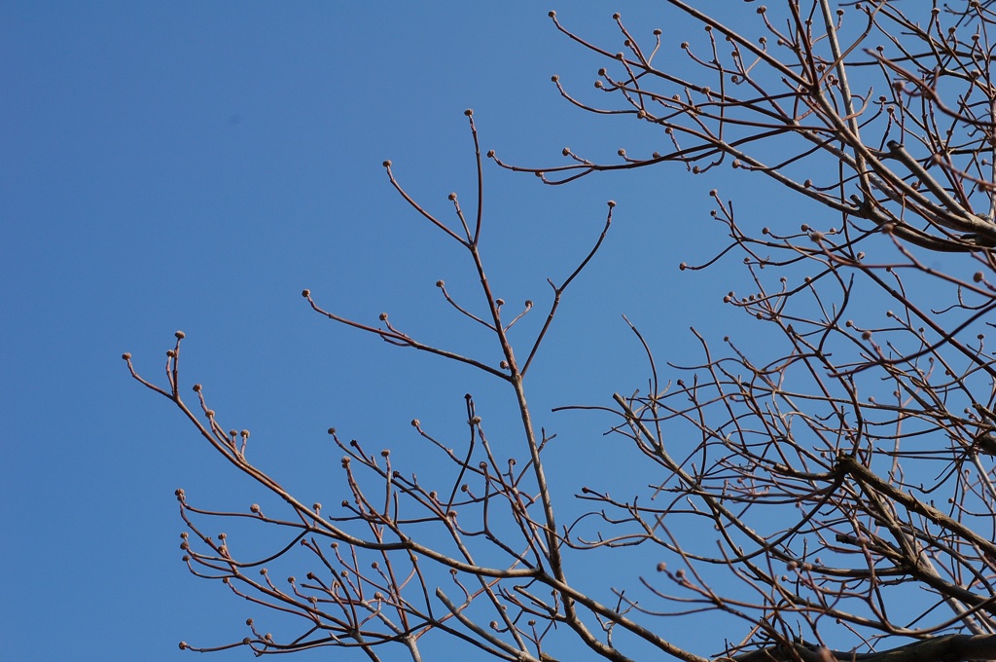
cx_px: 498
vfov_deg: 18.1
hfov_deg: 27.0
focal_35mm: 75
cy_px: 331
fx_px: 2072
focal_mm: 50
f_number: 9
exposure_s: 1/320
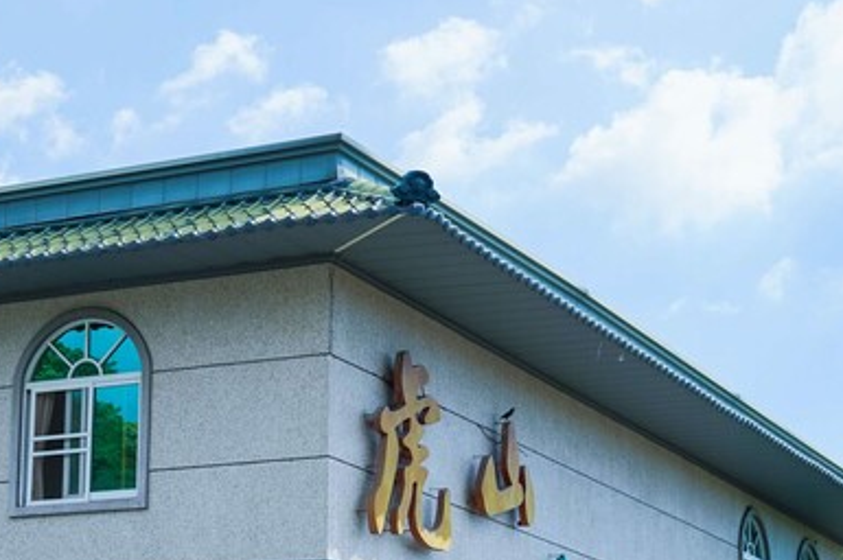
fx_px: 2223
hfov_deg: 21.4
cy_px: 459
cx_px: 267
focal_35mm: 95
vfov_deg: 14.3
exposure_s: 1/2500
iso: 100
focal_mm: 43
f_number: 2.8
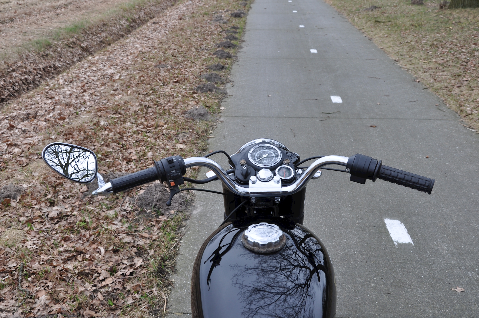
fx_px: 518
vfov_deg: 34.1
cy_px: 159
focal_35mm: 39
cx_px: 240
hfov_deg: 49.6
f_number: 9
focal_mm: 26
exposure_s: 1/80
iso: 200
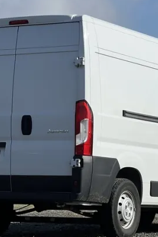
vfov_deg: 12.2
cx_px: 108
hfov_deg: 8.2
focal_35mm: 168
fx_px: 1107
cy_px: 95
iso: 32
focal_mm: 9
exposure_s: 1/1193
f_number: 2.8
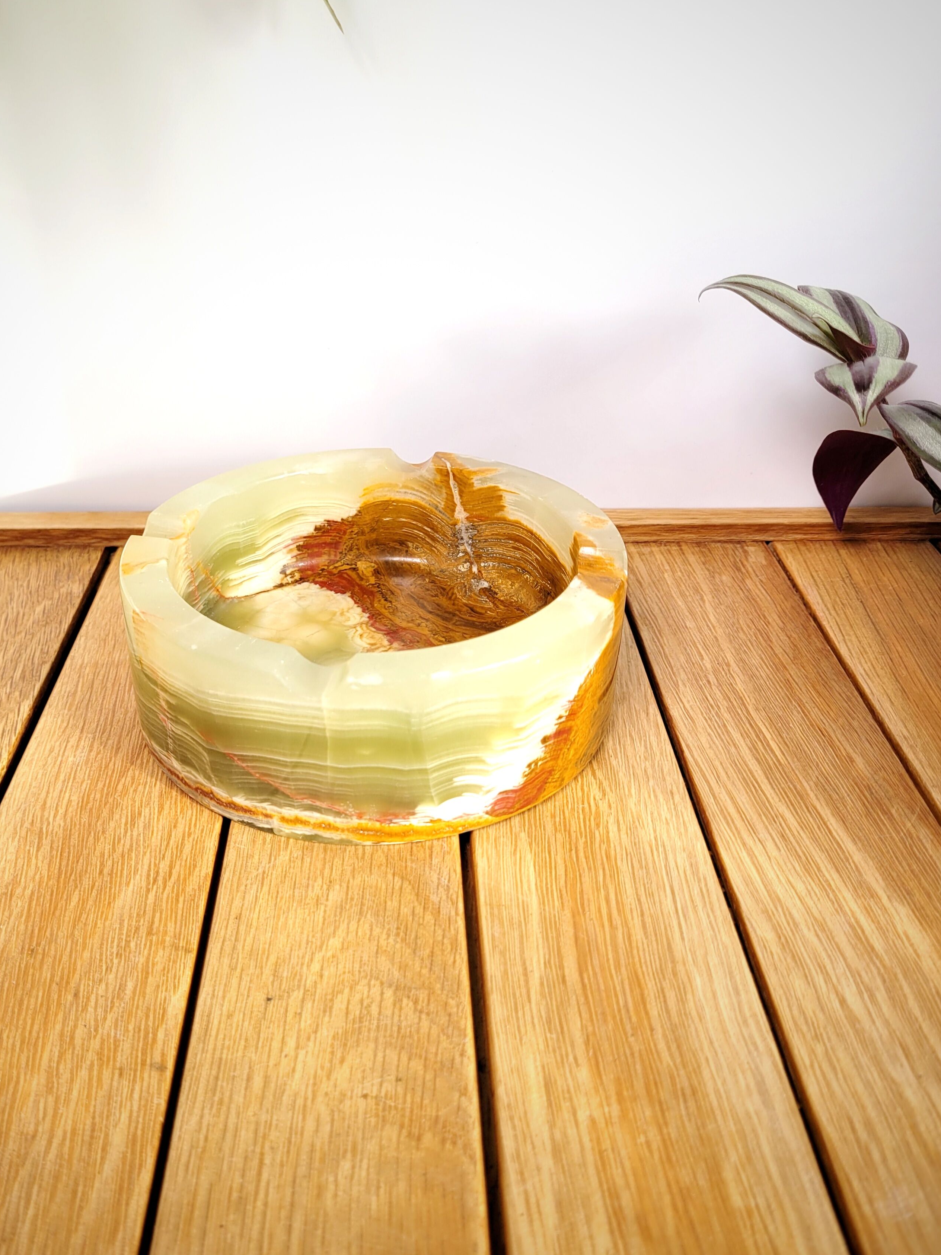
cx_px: 385
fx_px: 1124
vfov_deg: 58.3
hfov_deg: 45.2
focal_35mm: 31
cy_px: 580
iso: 40
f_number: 1.8
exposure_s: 1/983
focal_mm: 5.4
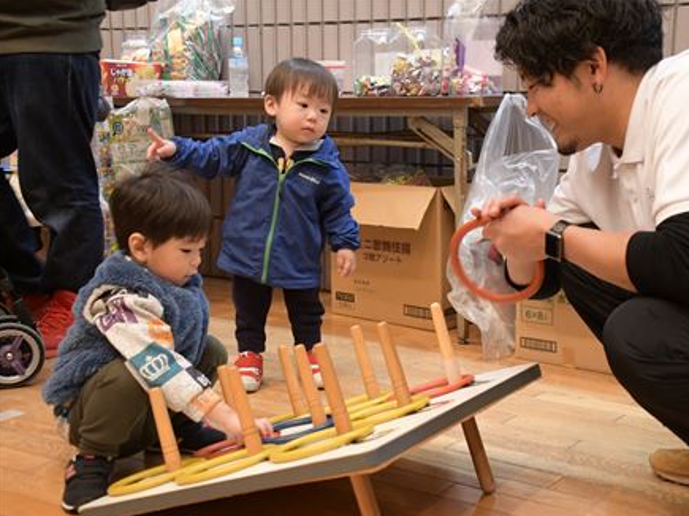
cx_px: 391
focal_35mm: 53
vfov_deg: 27.5
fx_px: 1055
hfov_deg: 36.1
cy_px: 260
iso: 4000
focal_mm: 32
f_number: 4
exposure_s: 1/60
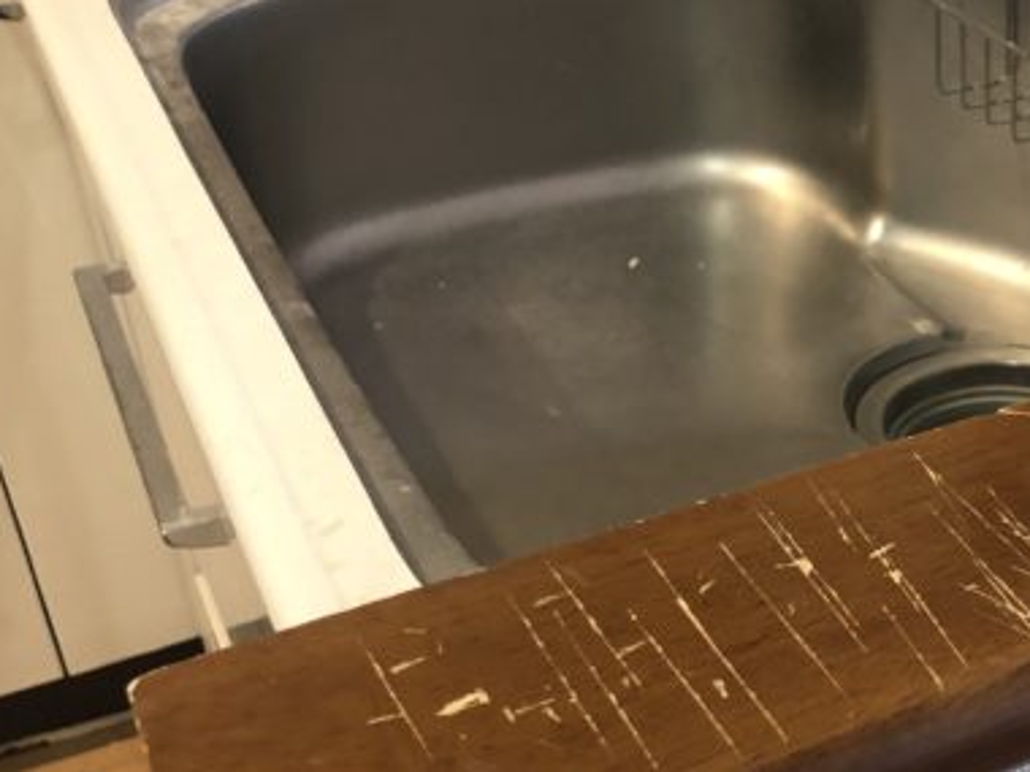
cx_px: 1016
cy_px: 417
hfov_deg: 30.5
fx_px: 1756
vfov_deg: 24.8
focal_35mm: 59
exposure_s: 1/15
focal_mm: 3.99
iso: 64
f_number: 1.8
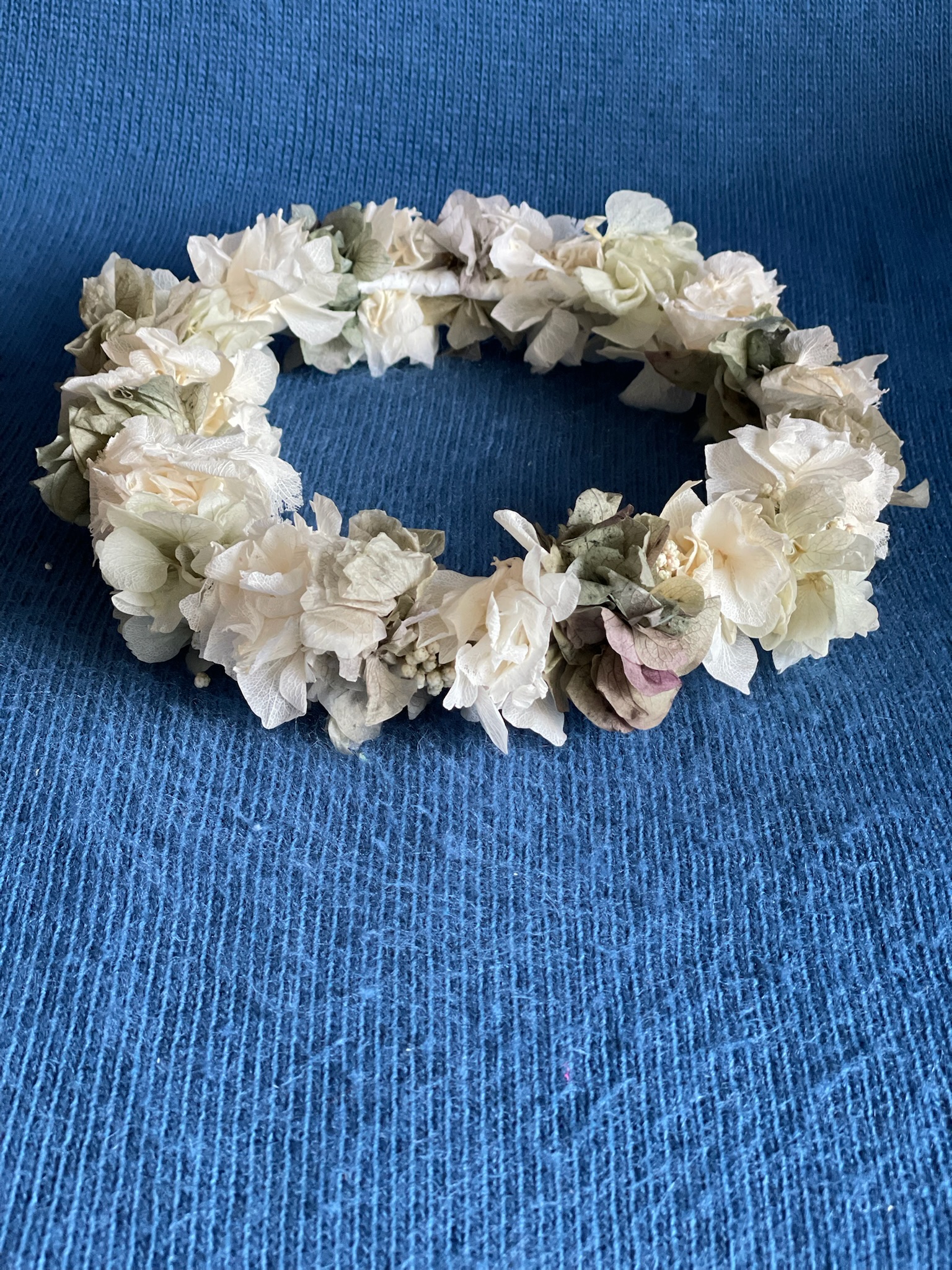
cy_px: 635
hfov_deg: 28.0
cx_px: 476
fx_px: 1907
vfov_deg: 36.8
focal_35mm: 52
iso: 250
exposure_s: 1/98
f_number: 2
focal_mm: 6
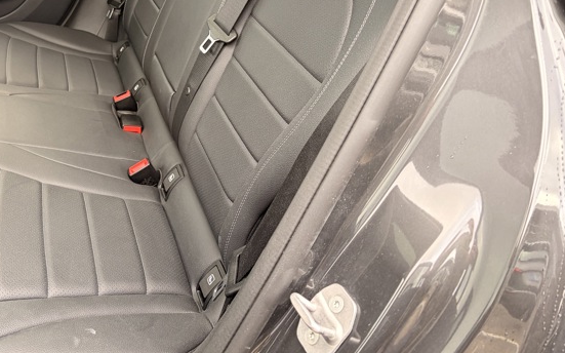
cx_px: 160
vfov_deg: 31.1
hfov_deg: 47.9
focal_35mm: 40
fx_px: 616
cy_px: 70
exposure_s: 1/60
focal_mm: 5.96
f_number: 1.6
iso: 125
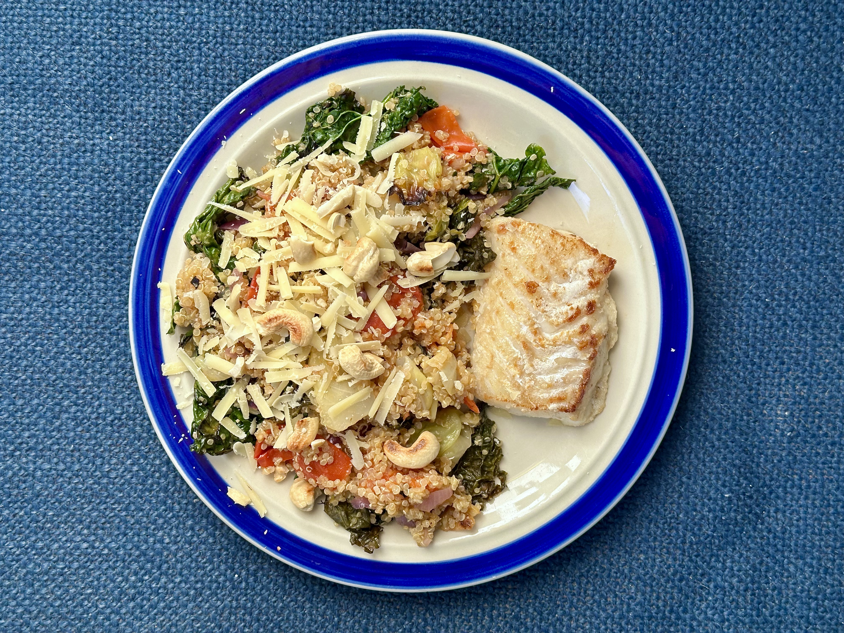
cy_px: 316
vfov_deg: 30.3
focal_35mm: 48
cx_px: 422
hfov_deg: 39.7
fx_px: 1170
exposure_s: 1/597
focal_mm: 6.86
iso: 64
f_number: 1.78
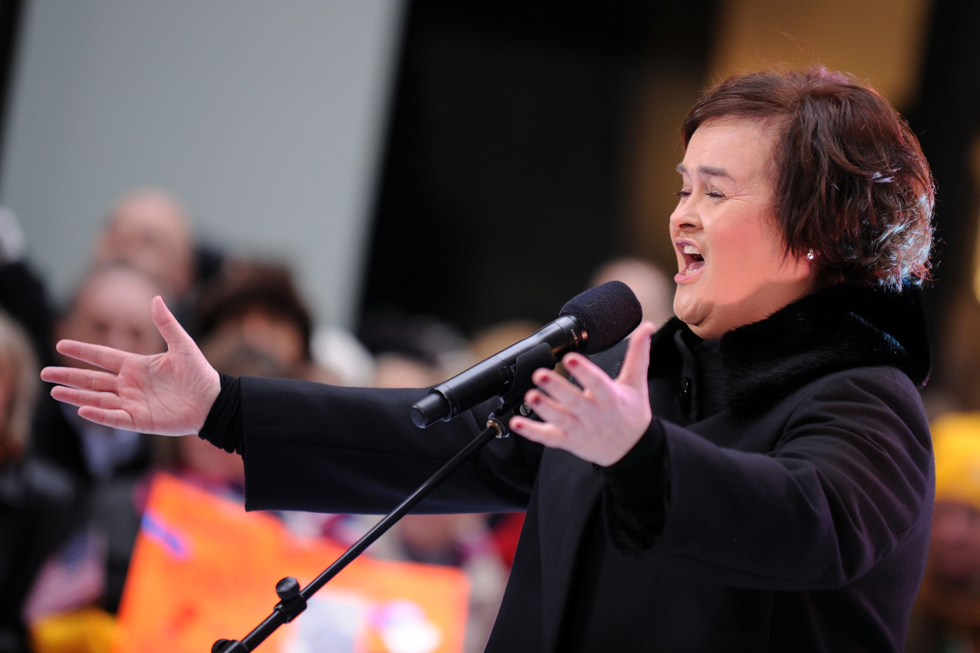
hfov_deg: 10.3
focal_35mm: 200
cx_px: 490
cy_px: 326
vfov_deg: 6.9
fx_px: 5444
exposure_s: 1/320
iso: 800
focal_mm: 200
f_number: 2.8
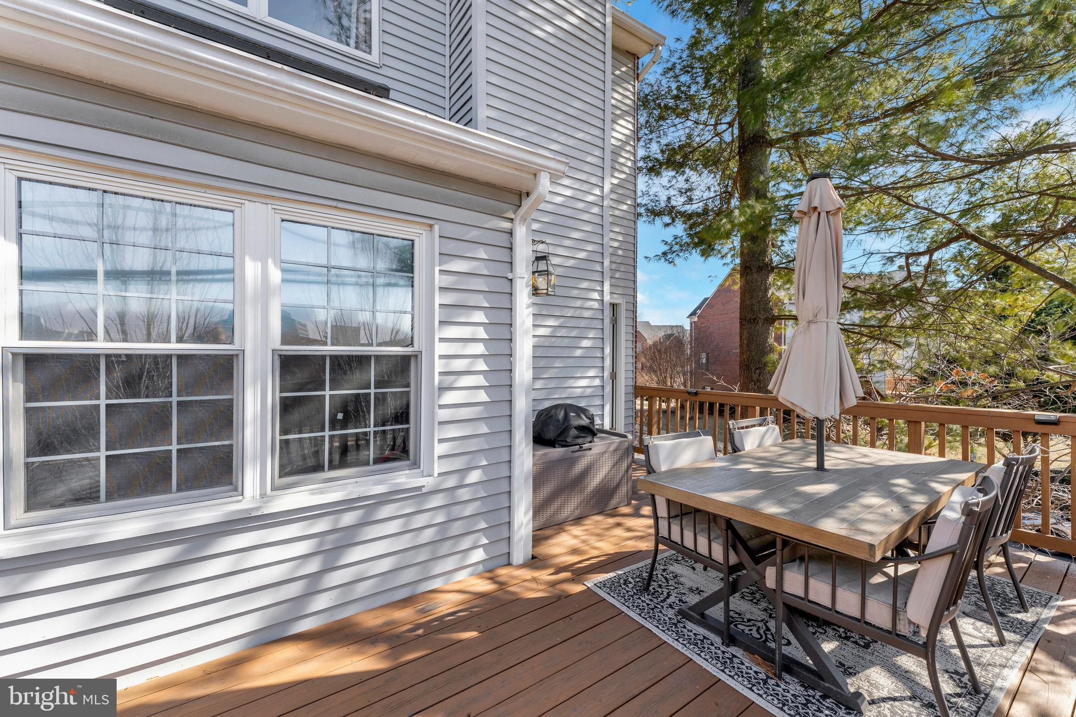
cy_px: 358
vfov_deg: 81.2
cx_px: 538
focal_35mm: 14
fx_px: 418
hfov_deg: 104.3
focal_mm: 14
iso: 100
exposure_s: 1/80
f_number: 8
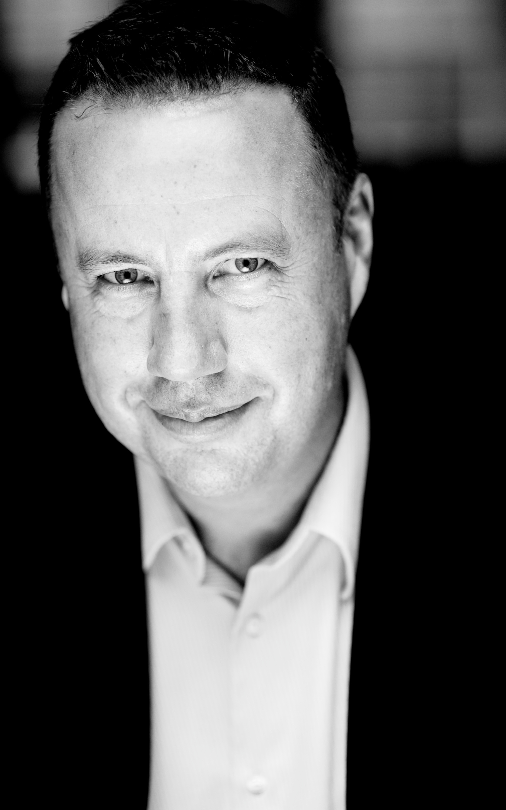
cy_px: 361
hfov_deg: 13.5
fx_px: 2140
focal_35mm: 97
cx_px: 208
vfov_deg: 21.4
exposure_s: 1/320
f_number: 2.2
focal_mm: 85
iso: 400
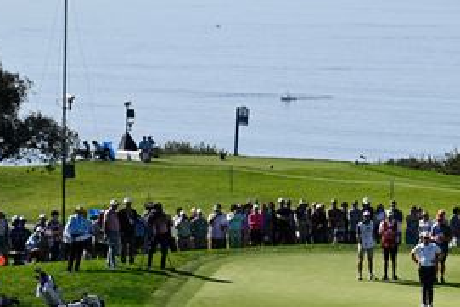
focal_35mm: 261
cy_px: 293
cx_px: 355
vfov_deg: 5.3
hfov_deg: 7.9
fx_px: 3337
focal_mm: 69
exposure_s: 1/2500
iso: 200
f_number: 4
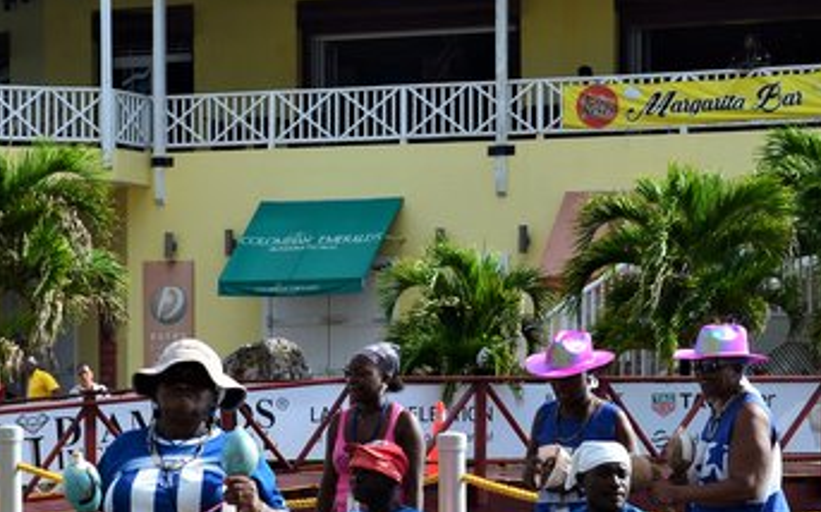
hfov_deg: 18.3
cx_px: 400
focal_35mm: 114
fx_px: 2549
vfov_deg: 11.4
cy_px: 385
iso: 250
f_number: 9
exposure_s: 1/125
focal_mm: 32
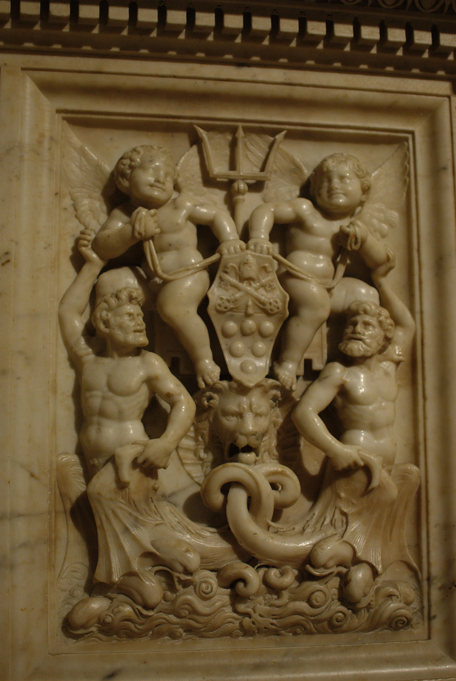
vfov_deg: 37.8
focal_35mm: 52
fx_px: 994
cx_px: 228
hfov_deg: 25.8
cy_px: 340
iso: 640
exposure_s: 1/45
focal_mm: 35
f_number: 2.2
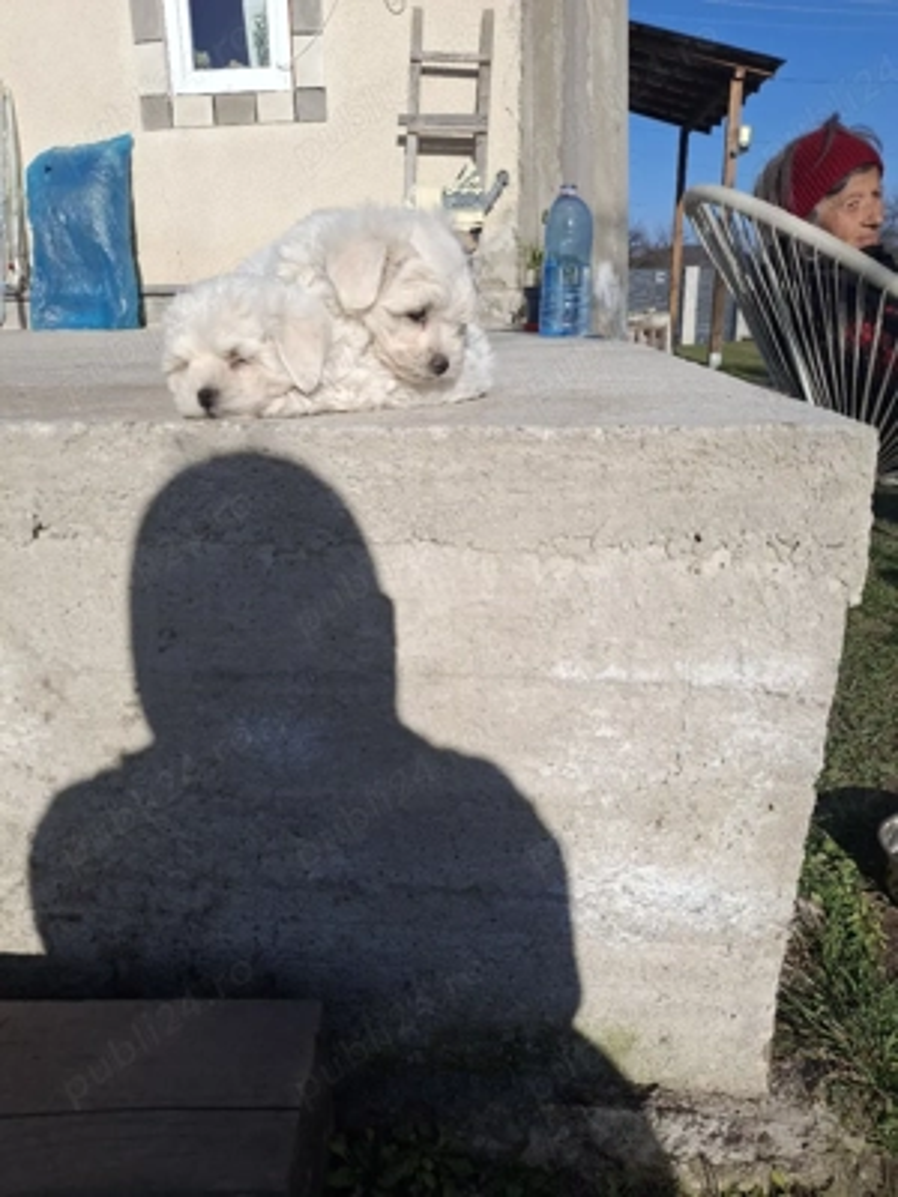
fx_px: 865
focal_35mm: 25
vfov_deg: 69.4
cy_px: 598
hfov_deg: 54.9
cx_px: 449
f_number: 1.8
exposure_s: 1/3333
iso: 32
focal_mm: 4.69
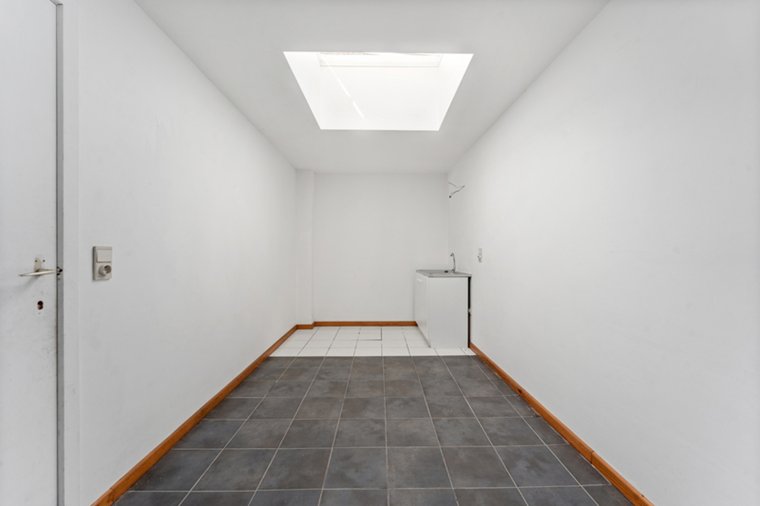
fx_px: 295
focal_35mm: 14
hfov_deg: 104.3
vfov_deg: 81.2
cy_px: 253
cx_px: 380
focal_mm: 14
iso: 250
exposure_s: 1/20
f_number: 9
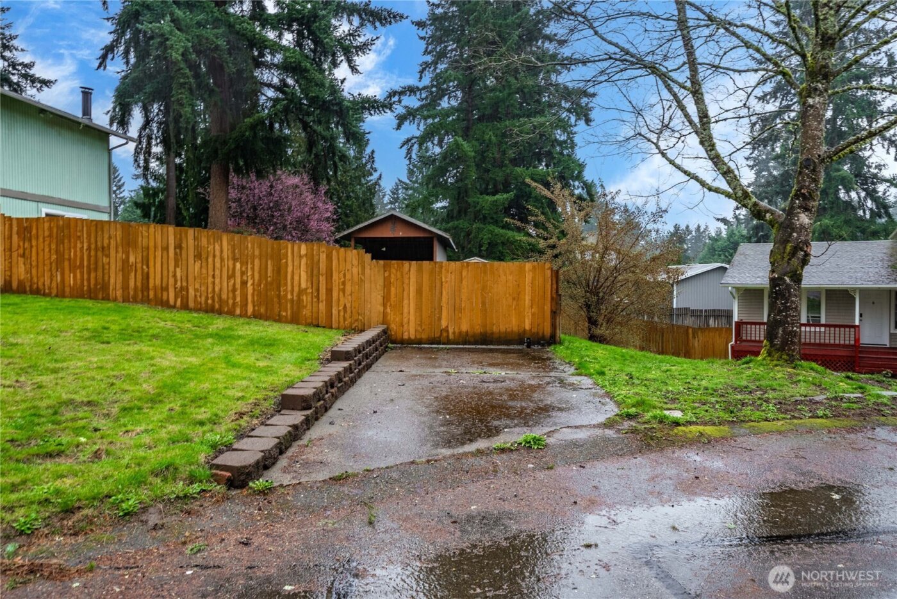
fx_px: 598
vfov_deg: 53.2
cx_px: 448
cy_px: 300
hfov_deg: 73.7
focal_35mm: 24
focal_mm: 24
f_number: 7.1
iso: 320
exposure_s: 1/30
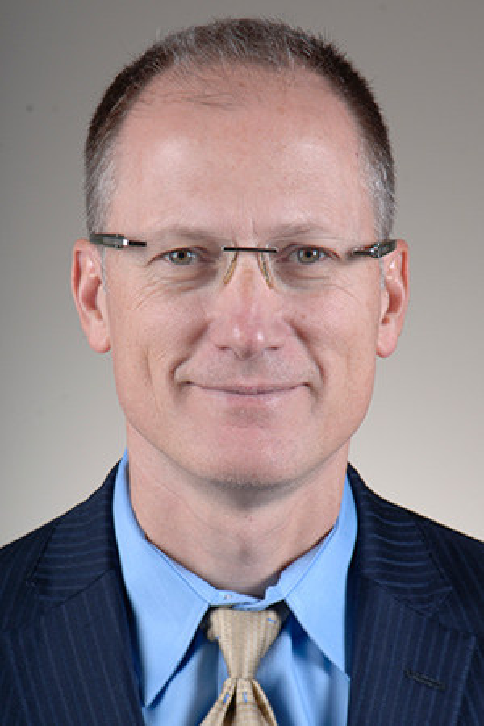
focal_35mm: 180
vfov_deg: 11.4
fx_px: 3630
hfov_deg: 7.6
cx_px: 242
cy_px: 363
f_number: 9
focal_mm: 120
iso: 200
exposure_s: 1/320
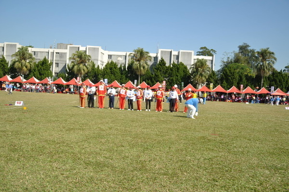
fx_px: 301
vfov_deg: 35.4
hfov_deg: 51.3
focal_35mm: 38
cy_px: 96
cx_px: 144
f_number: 3.8
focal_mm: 25
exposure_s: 1/800
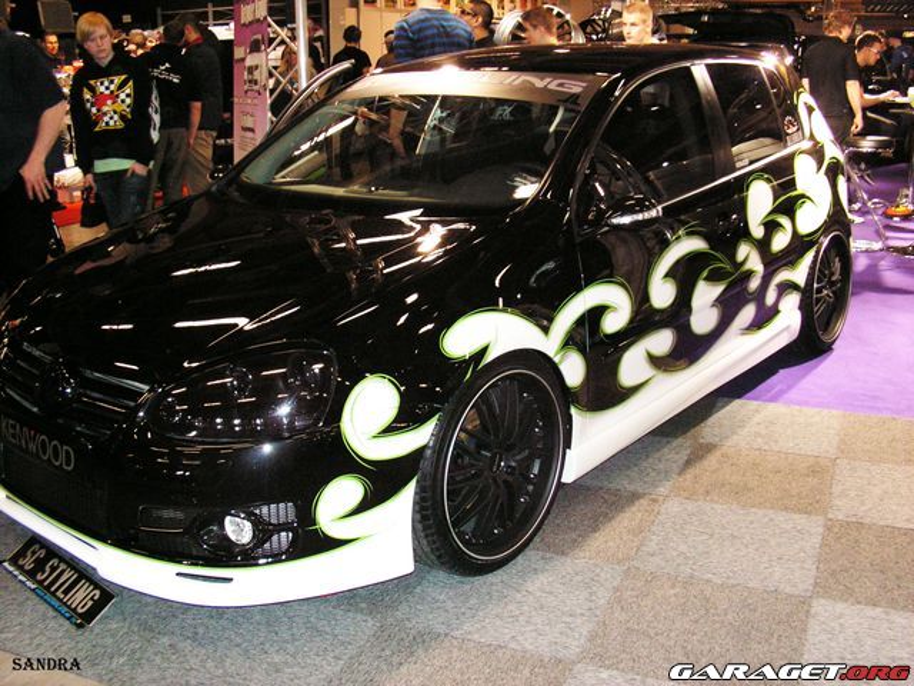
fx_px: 951
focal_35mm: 36
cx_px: 457
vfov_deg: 39.7
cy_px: 343
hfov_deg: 51.4
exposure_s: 1/40
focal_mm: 6
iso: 160
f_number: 3.2
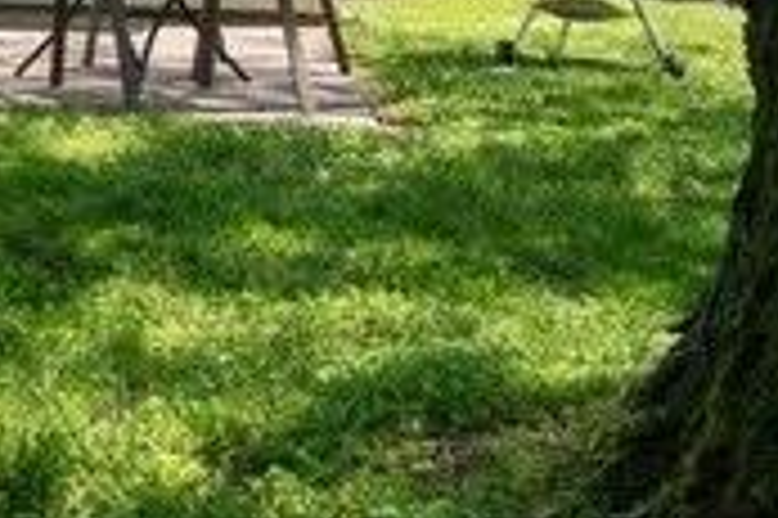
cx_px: -861
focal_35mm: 78
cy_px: -554
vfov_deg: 14.3
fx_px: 1684
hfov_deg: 17.1
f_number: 8
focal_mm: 15
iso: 100
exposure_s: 1/125
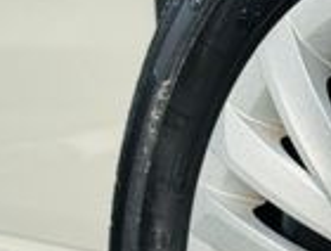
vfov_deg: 9.1
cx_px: 423
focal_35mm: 161
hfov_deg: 11.9
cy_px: 346
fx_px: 1545
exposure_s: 1/7092
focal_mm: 6.76
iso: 64
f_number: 1.78
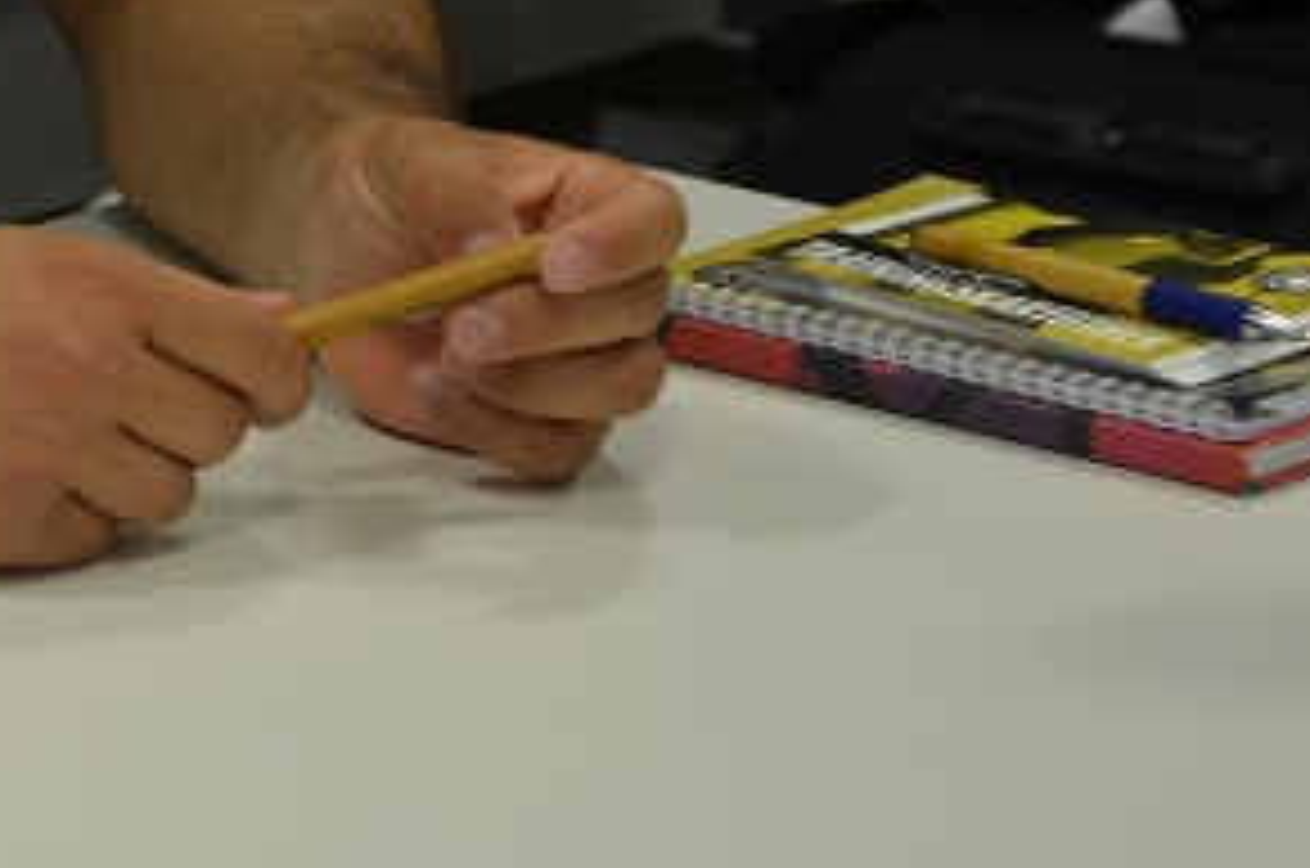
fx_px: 8418
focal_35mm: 232
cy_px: -333
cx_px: -837
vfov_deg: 5.9
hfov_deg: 8.6
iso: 450
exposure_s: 1/60
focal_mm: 45
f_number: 4.8
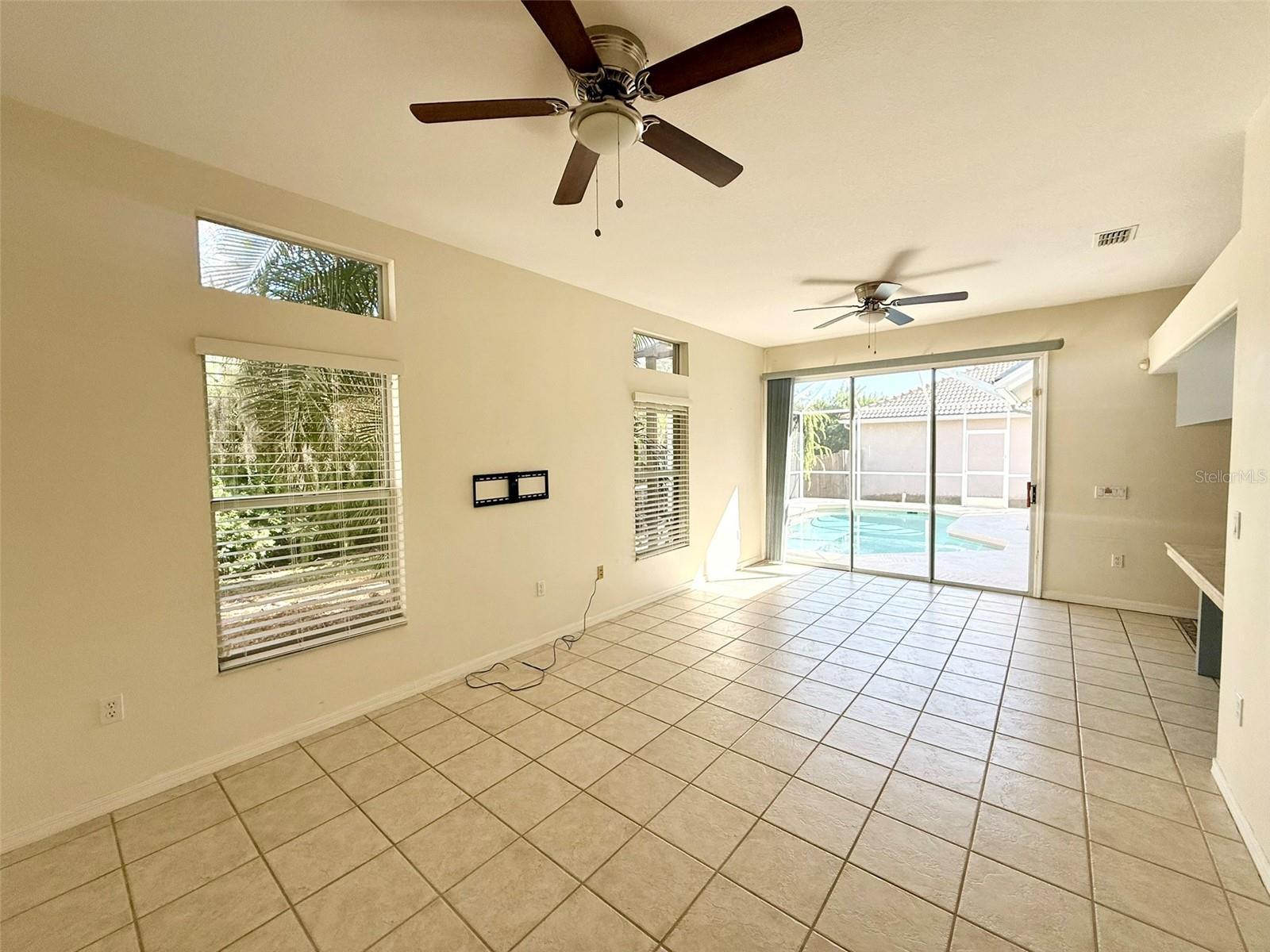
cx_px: 635
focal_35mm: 14
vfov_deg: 85.7
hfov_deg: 102.1
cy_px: 476
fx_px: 514
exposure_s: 1/304
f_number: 2.2
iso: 64
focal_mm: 2.22
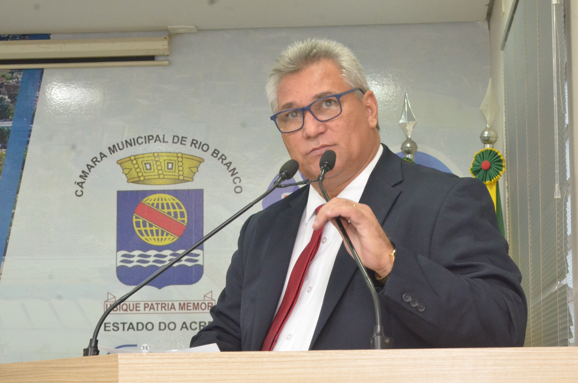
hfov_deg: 22.0
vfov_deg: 14.6
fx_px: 1490
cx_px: 289
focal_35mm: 93
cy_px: 192
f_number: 11
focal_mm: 62
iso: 5000
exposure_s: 1/50
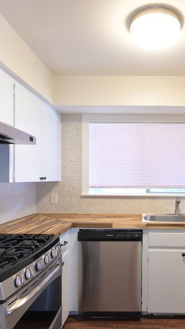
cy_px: 182
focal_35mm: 28
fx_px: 243
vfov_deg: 67.9
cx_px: 143
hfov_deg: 40.3
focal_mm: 15.5
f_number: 9
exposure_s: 1/3
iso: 640
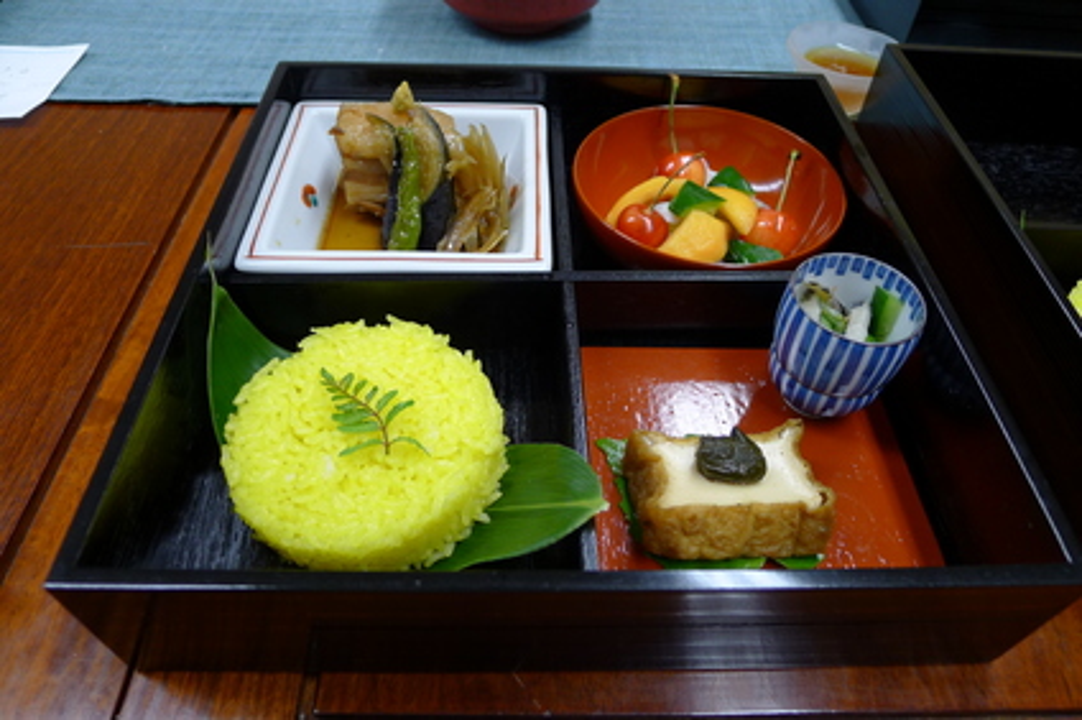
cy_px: 360
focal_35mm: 24
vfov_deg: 53.1
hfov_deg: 73.8
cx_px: 541
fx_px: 721
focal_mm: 5.1
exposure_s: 1/60
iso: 160
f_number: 2
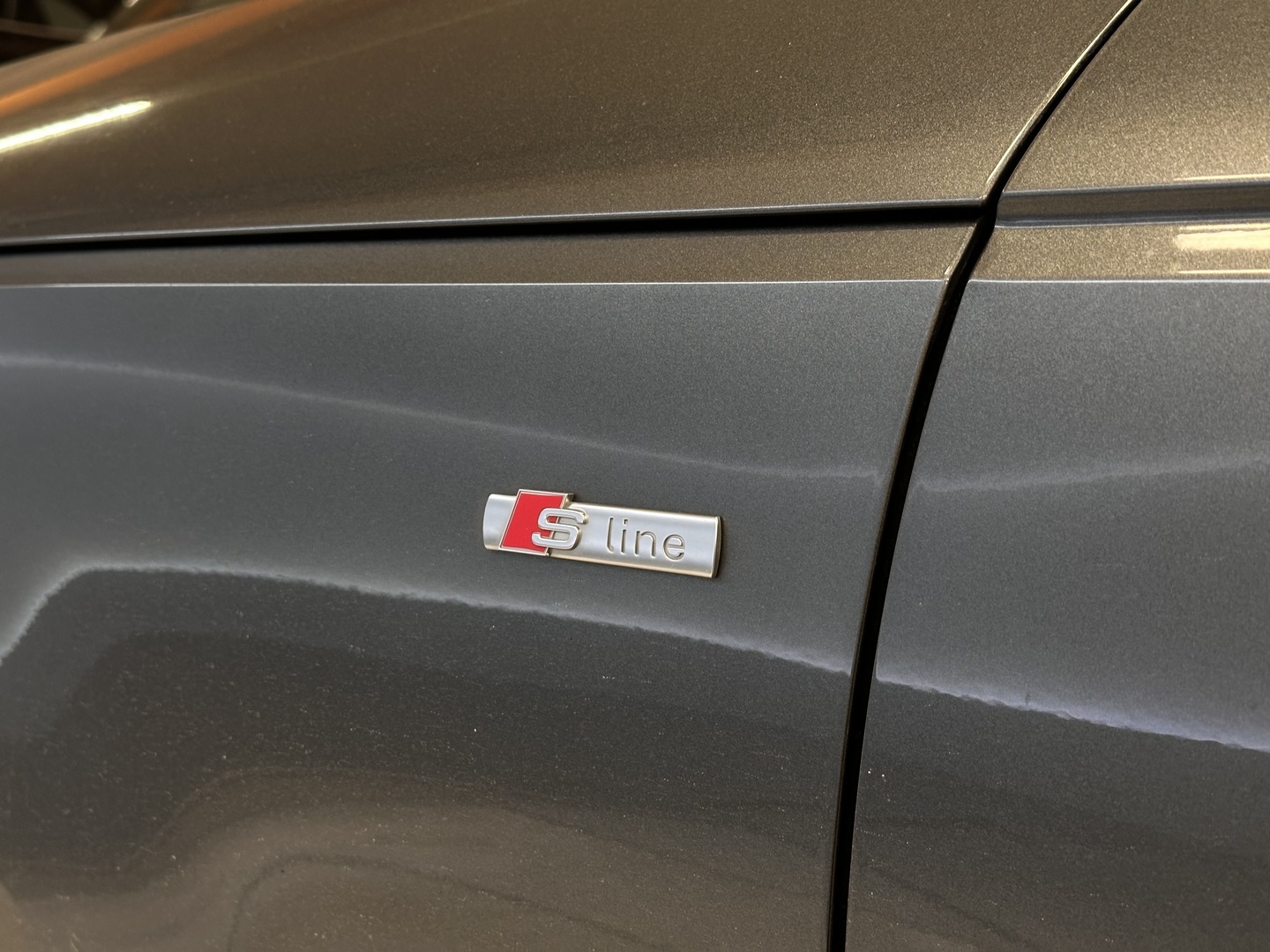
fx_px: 1761
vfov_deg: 30.3
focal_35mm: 48
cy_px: 476
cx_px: 635
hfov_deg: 39.7
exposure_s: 1/58
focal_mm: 6.86
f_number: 1.78
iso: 125
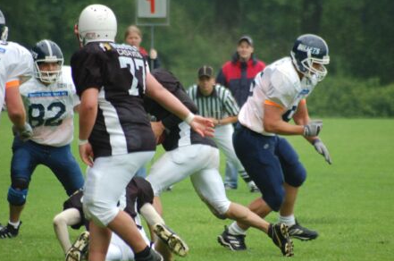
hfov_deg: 4.5
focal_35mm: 462
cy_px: 130
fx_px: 5045
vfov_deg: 3.0
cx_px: 196
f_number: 5.6
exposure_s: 1/500
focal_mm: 300
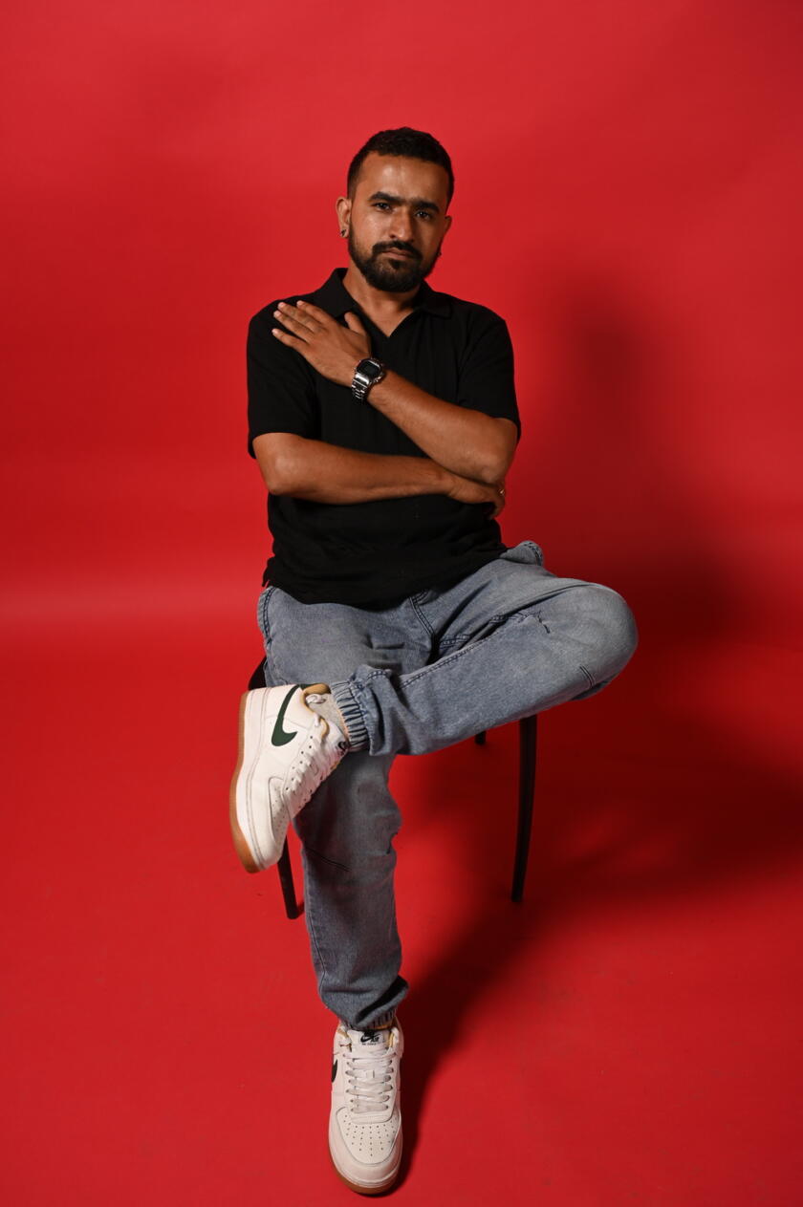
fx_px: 1240
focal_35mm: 37
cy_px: 604
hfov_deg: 35.9
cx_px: 402
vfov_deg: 51.9
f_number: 5
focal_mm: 37
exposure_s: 1/160
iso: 200
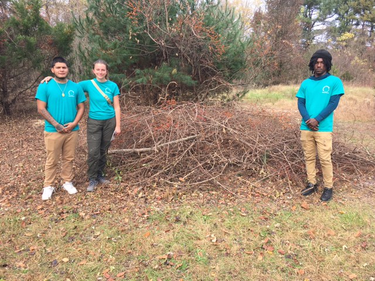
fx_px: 314
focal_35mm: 29
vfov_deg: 48.2
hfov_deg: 61.7
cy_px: 140
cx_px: 188
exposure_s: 1/246
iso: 25
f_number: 2.2
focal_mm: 4.15
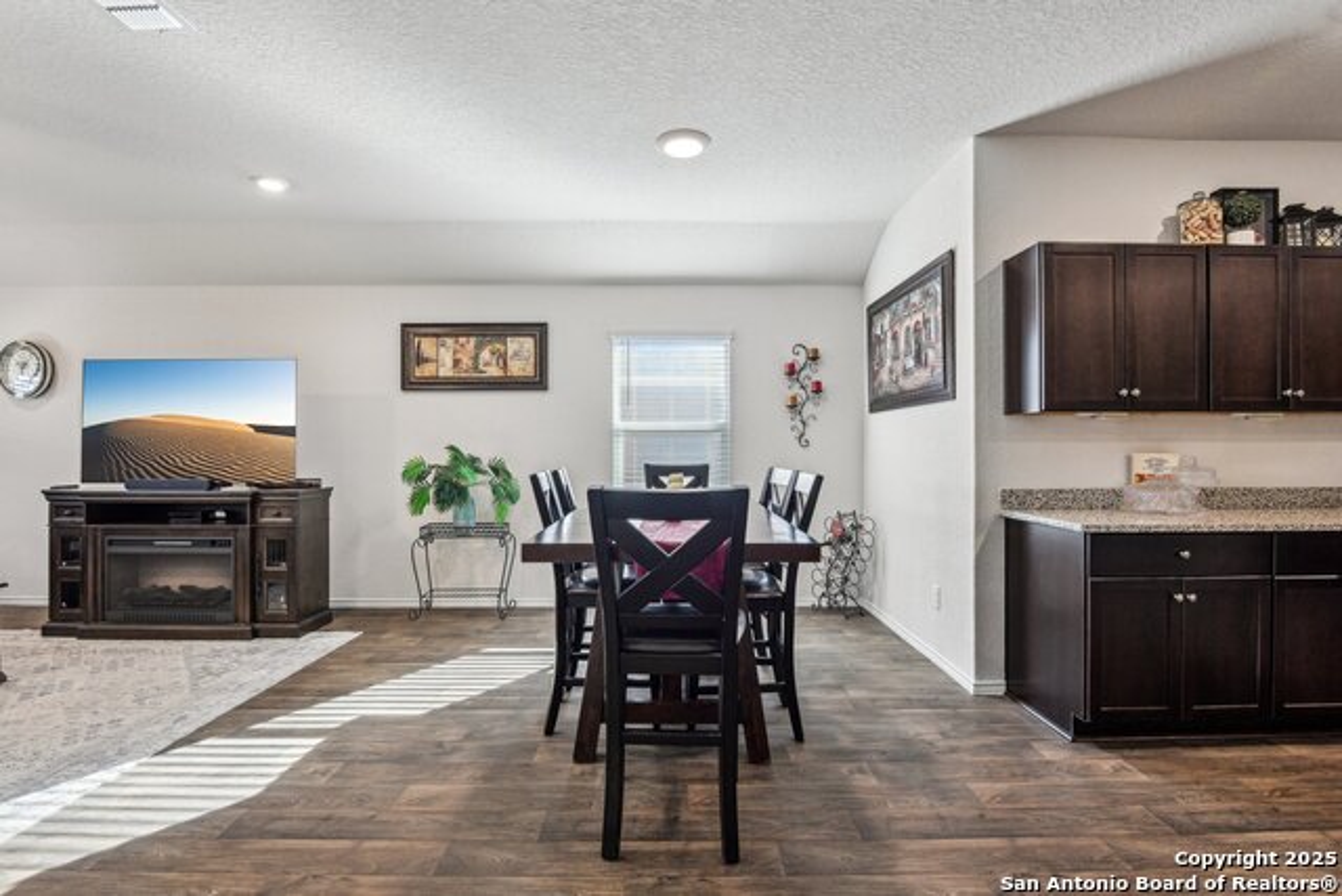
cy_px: 448
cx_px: 671
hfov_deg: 93.3
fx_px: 634
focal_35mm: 17
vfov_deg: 70.5
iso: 1400
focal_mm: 17
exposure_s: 1/20
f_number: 8
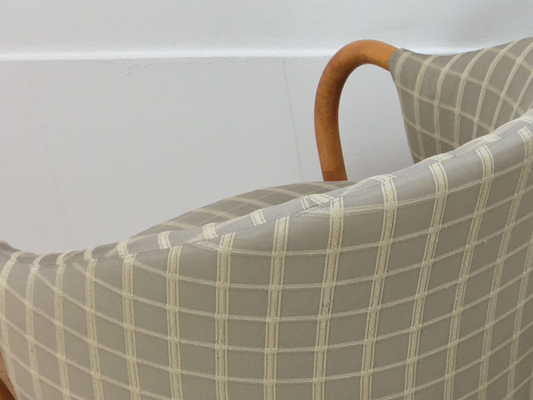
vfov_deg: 15.9
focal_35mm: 93
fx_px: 1432
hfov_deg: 19.6
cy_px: 243
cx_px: 672
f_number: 2.2
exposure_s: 1/33
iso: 40
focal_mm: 4.15
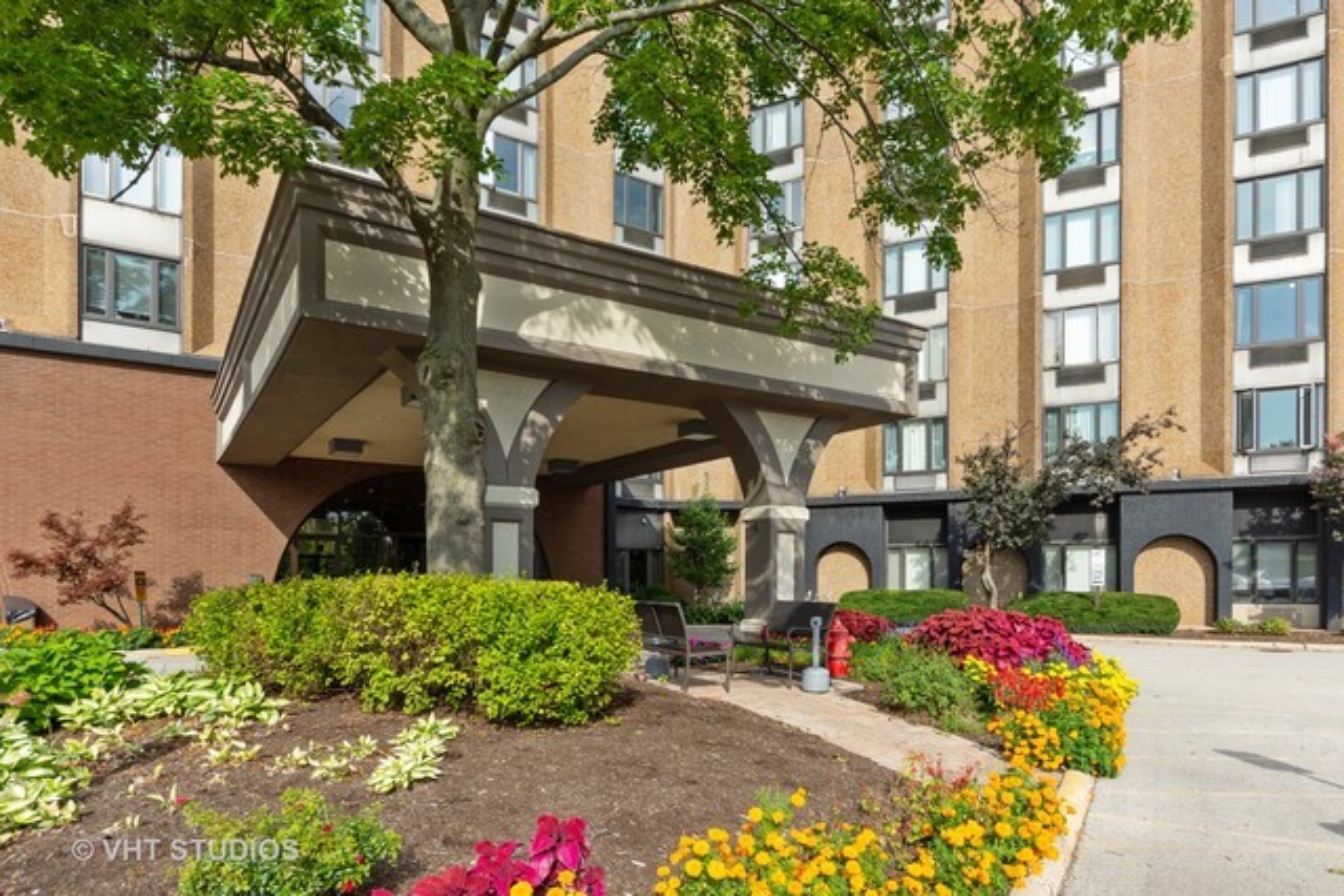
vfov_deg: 63.2
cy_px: 448
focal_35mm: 20
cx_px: 672
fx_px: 728
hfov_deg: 85.4
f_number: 9
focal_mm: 13
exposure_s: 1/250
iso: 200
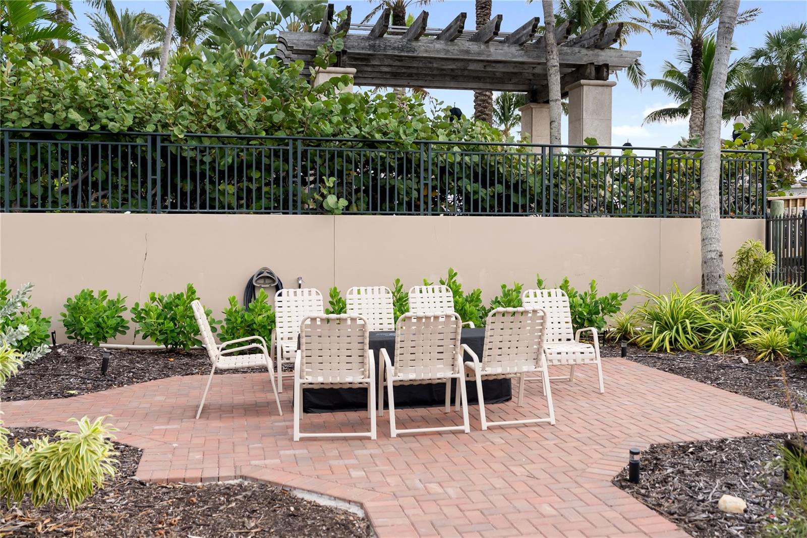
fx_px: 785
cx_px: 404
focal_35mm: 35
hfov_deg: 54.4
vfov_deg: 37.9
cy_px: 269
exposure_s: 1/640
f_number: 3.2
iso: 100
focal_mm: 35
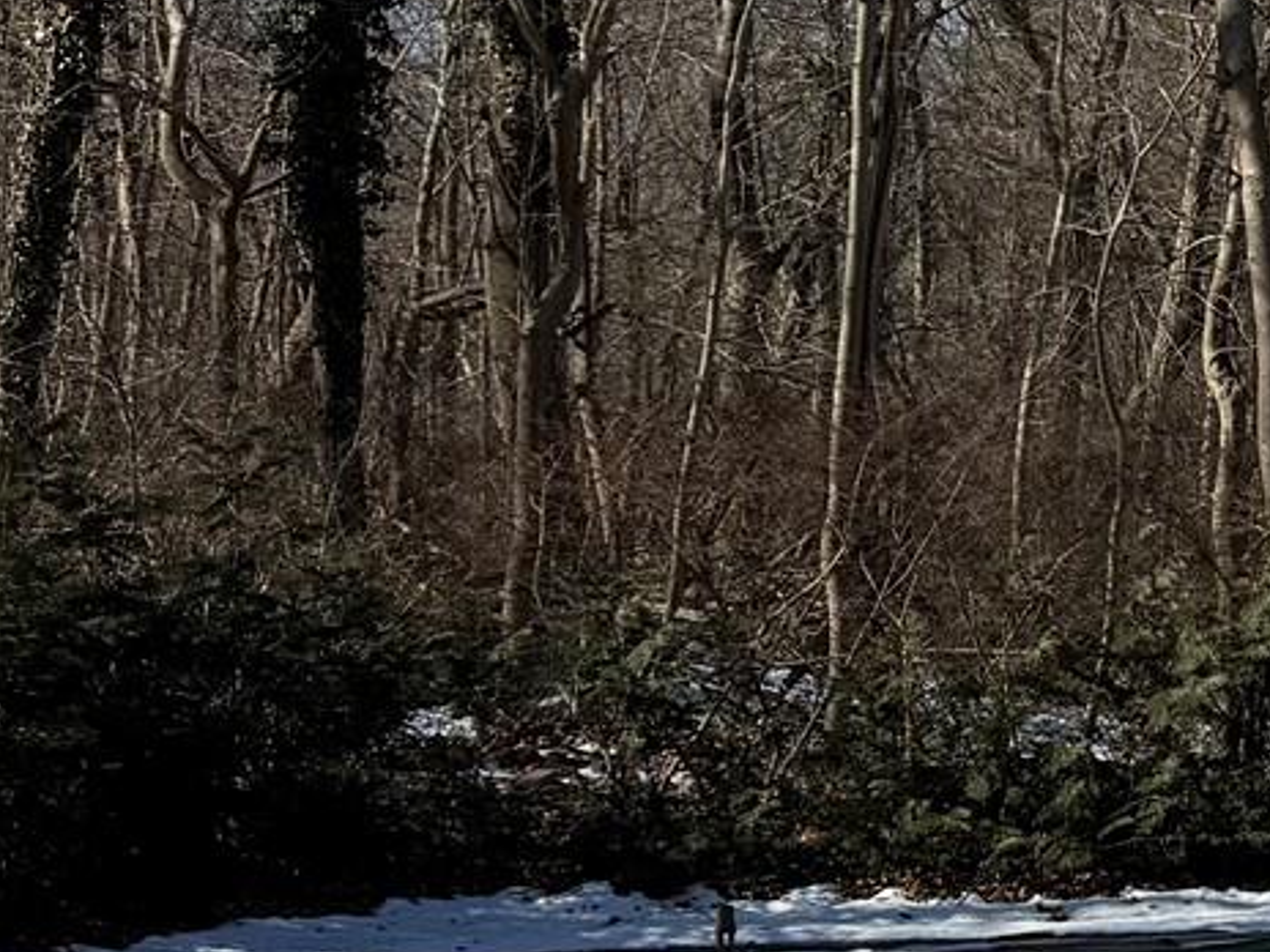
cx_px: 2422
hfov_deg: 15.4
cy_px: 265
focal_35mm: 106
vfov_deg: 13.9
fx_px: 3889
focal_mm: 6.76
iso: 80
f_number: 1.78
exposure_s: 1/4405
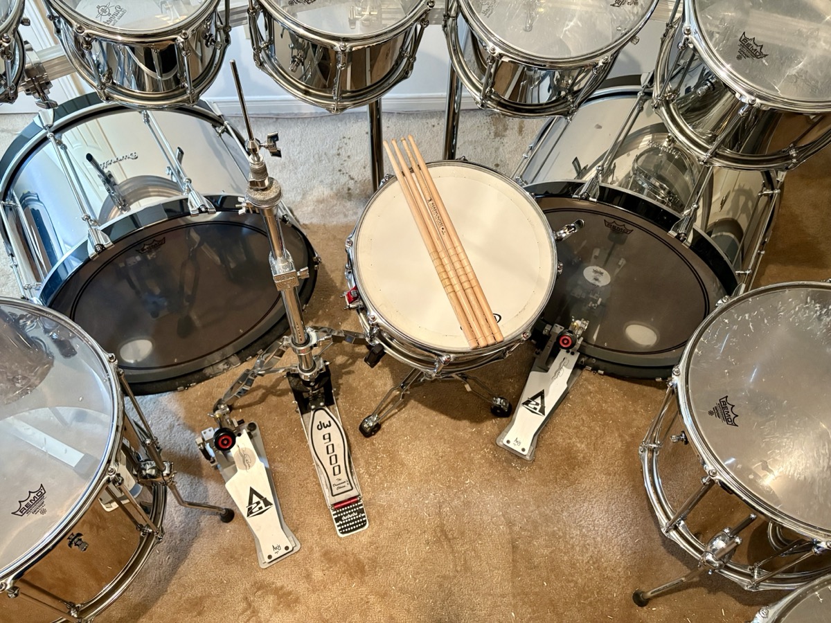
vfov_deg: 53.1
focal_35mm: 26
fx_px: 624
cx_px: 416
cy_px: 312
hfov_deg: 67.3
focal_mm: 5.96
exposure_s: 1/60
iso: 400
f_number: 1.6
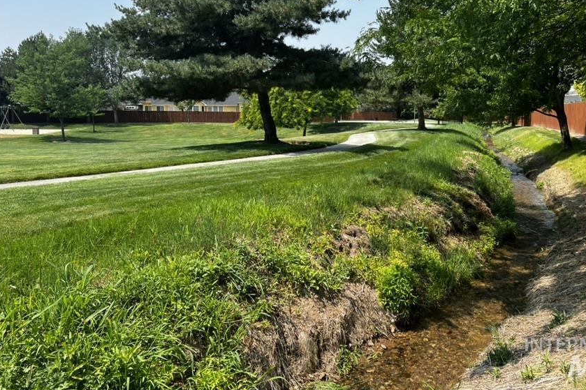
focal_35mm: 33
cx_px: 328
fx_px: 537
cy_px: 149
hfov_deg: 57.1
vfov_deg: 39.7
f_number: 1.5
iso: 50
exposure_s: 1/1901
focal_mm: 5.7
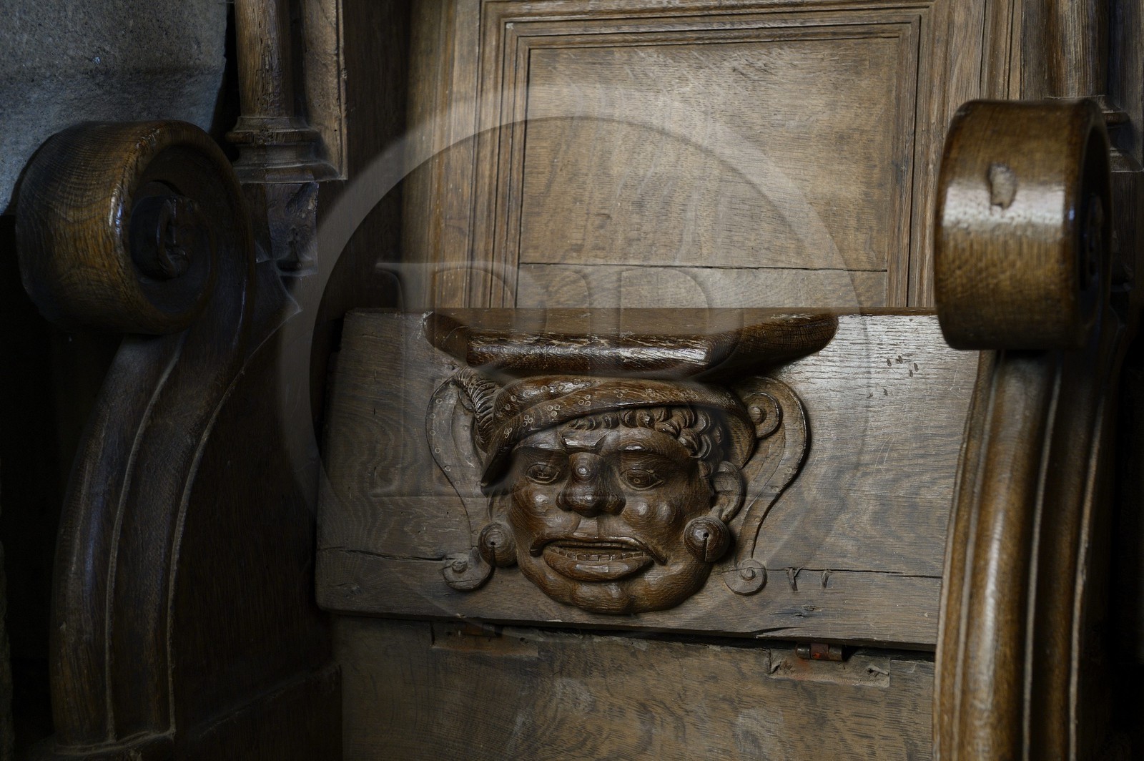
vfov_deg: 22.6
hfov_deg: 33.4
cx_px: 572
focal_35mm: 60
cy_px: 380
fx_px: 1905
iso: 1600
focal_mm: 60
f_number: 5.6
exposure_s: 1/20
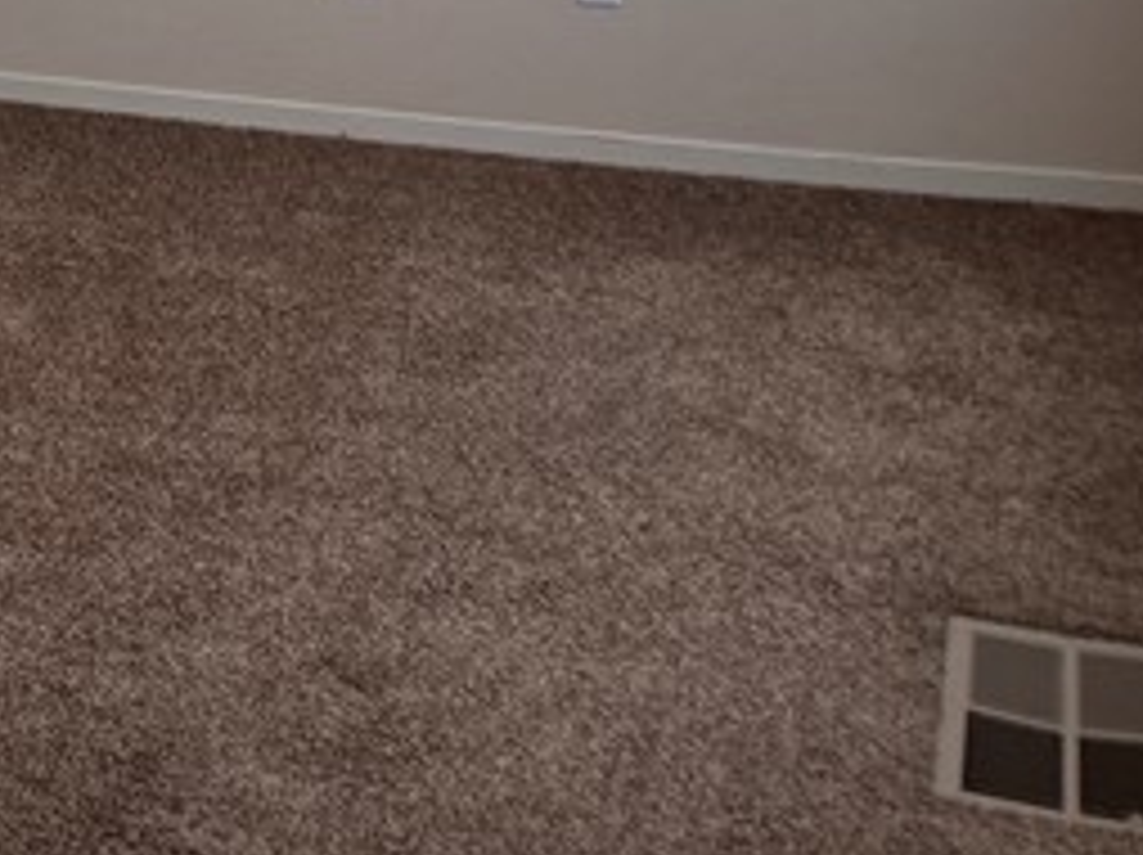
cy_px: -464
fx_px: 3464
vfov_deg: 13.2
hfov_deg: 17.6
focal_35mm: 105
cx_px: -338
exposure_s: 1/60
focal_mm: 5.96
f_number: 1.6
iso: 64
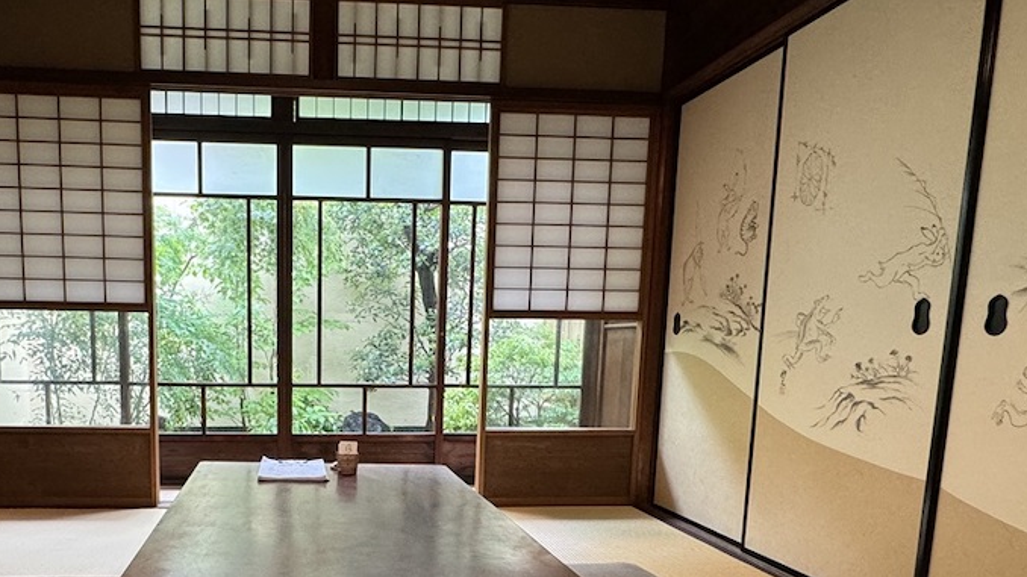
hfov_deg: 68.0
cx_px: 344
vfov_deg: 41.5
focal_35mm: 27
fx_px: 735
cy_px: 438
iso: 200
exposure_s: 1/120
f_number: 2.2
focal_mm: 2.22
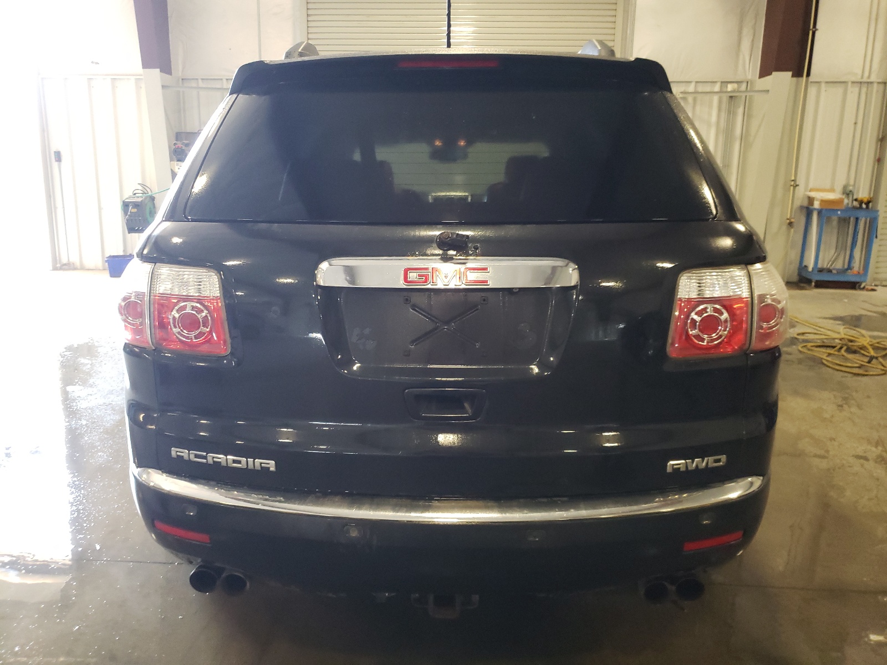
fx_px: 666
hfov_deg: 67.3
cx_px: 444
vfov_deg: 53.1
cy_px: 332
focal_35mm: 26
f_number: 1.5
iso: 317
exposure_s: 1/60.2
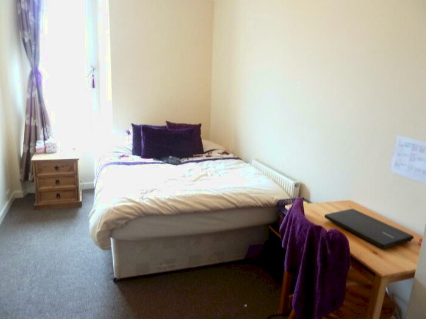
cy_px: 160
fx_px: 308
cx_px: 213
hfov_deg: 69.4
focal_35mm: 25
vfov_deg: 54.9
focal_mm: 4.1
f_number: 3.3
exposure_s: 1/10
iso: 400
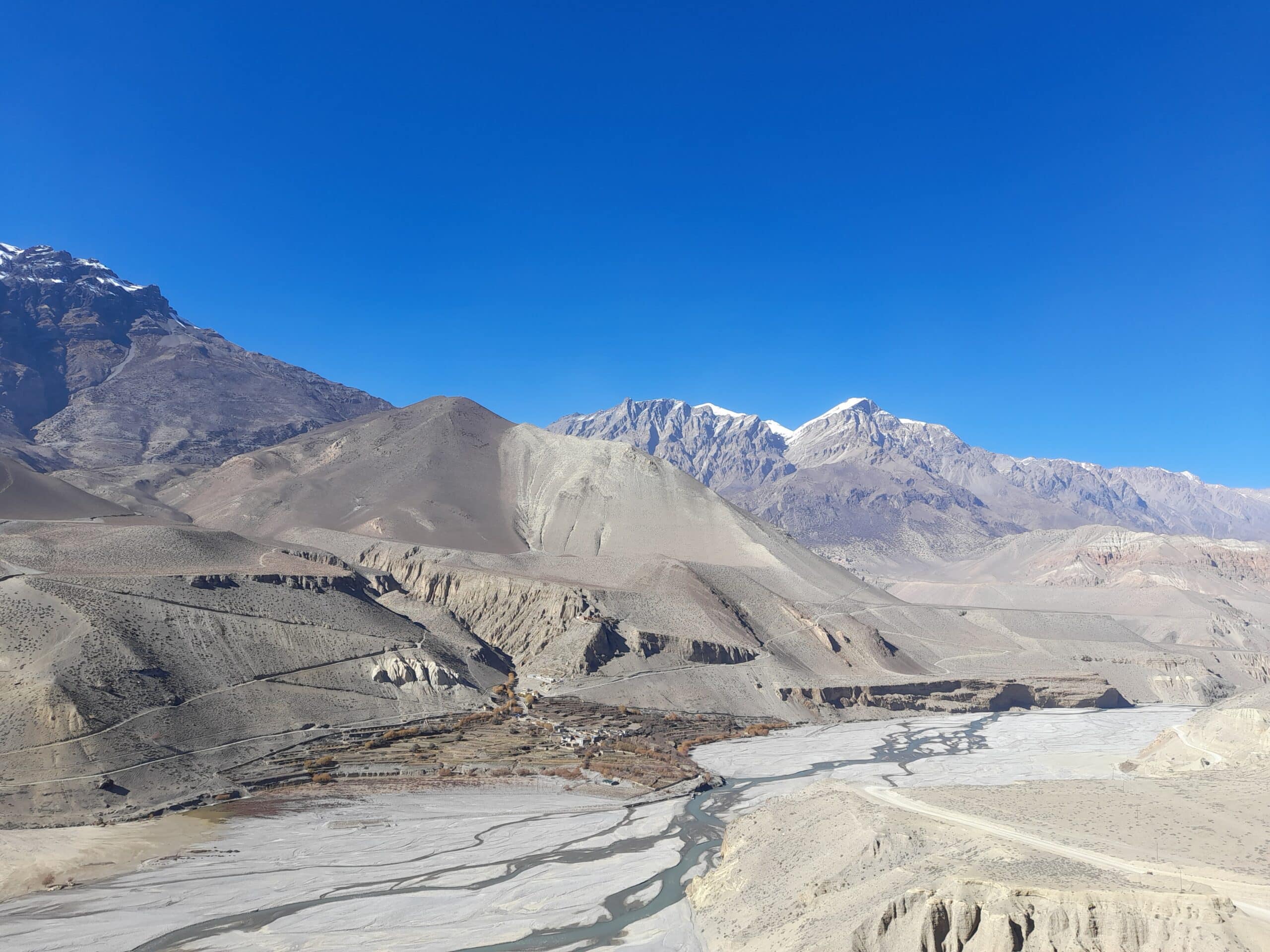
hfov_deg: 69.4
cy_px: 476
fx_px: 917
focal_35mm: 25
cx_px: 635
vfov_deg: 54.9
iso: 20
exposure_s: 1/554
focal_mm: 4.6
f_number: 2
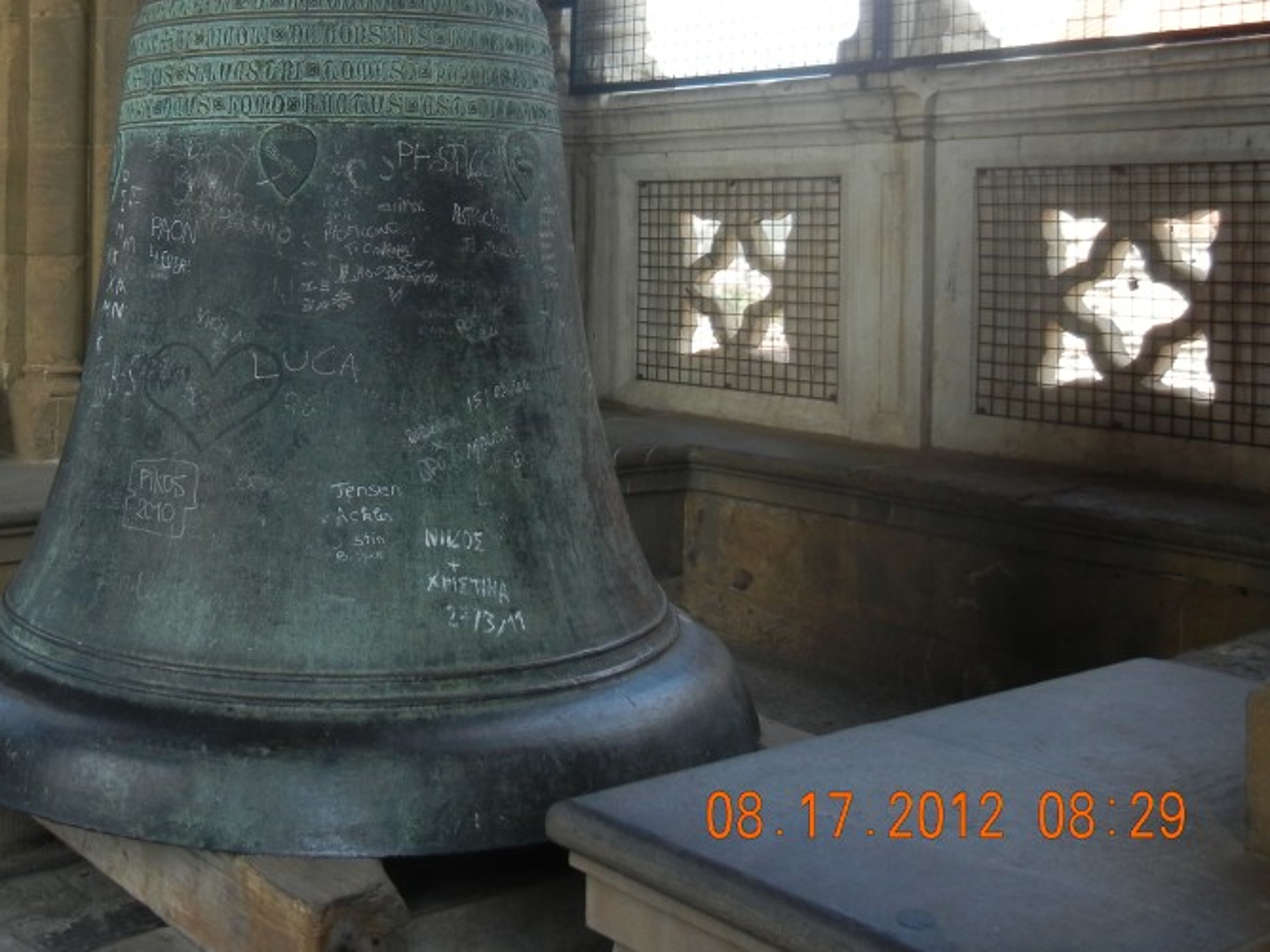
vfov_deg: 31.0
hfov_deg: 40.2
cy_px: 238
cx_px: 331
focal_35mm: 46
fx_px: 1688
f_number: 3.5
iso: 160
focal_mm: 5.4
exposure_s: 1/234
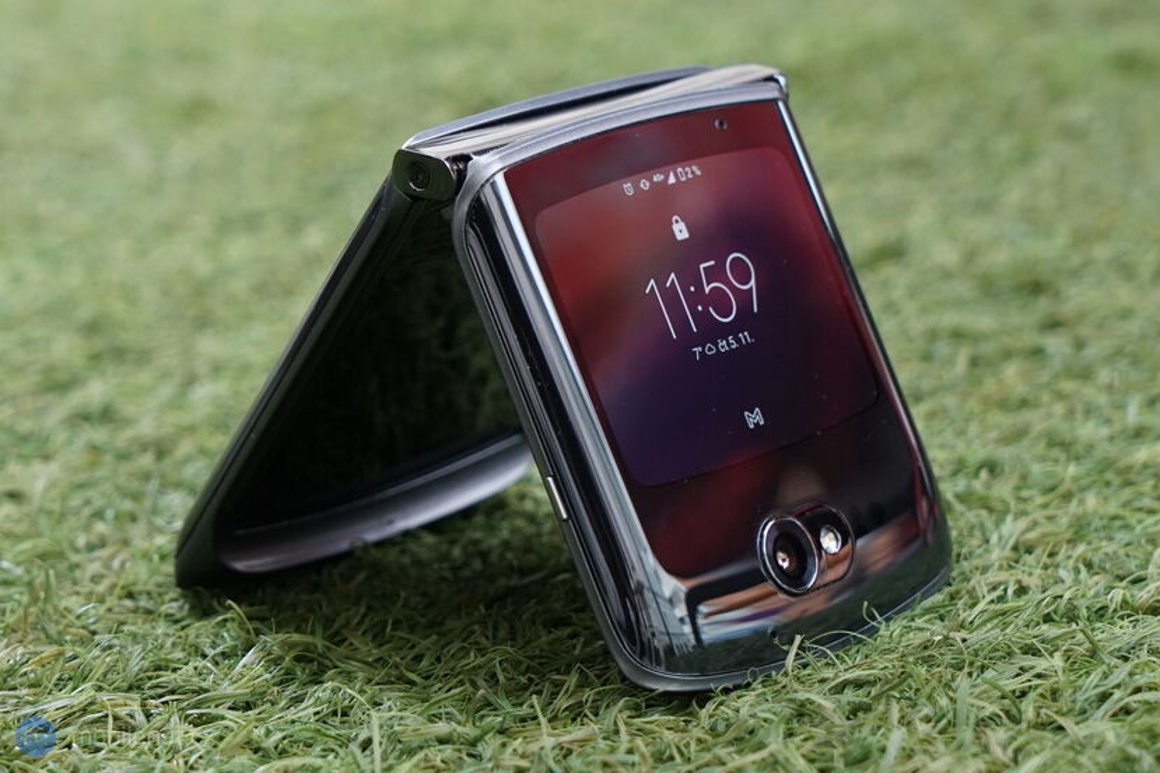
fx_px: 2061
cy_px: 386
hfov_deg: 31.4
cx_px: 580
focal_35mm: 64
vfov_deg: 21.2
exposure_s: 1/200
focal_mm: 64
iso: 2000
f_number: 7.1
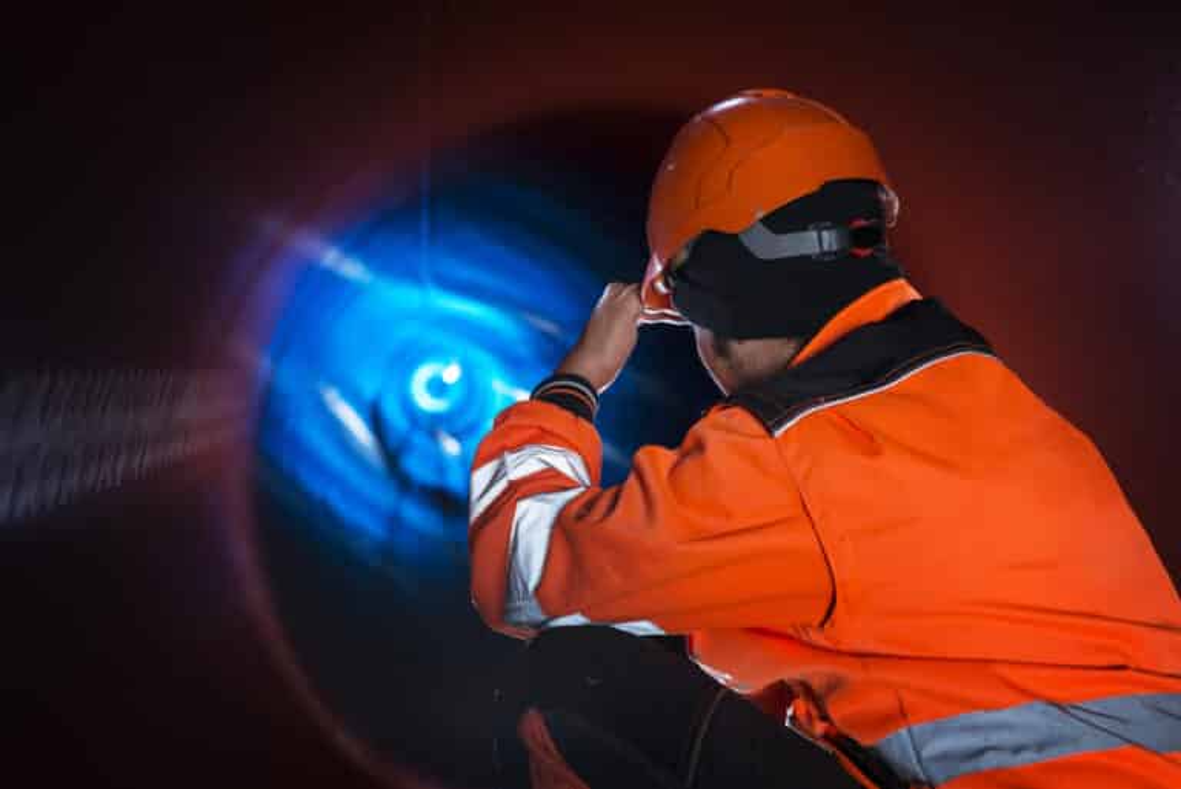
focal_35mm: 50
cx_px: 590
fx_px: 1641
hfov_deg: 39.6
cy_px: 394
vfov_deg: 27.0
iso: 800
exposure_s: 1/50
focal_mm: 50
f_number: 4
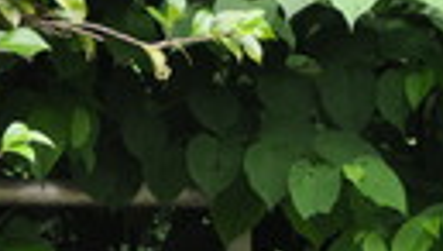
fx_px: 5670
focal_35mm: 482
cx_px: 165
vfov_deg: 2.5
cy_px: 488
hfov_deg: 4.5
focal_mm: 90
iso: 400
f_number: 5.6
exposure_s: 1/125
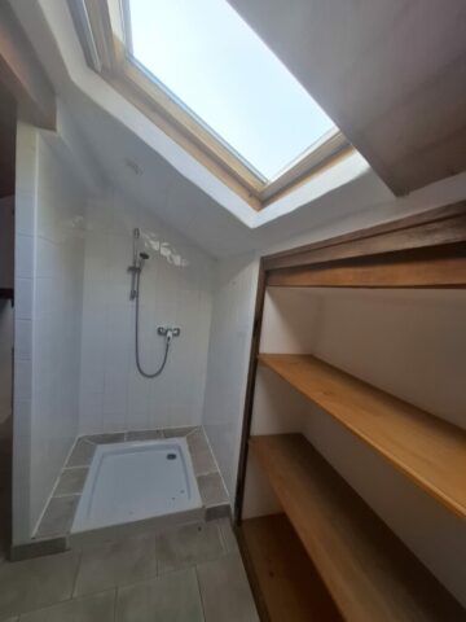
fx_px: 233
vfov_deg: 106.2
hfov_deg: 89.9
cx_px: 233
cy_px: 311
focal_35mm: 13
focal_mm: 1.74
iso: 40
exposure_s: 1/100
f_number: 2.2
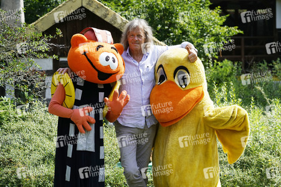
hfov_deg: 23.9
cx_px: 140
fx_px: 663
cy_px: 94
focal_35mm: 85
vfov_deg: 16.0
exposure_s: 1/4000
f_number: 4.5
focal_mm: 85
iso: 640
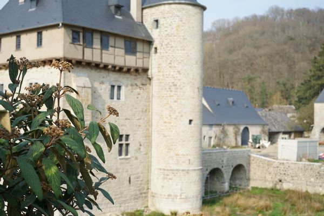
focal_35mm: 50
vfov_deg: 27.0
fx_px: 450
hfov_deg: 39.6
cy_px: 108
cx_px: 162
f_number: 7.1
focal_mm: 50
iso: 100
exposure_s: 1/160
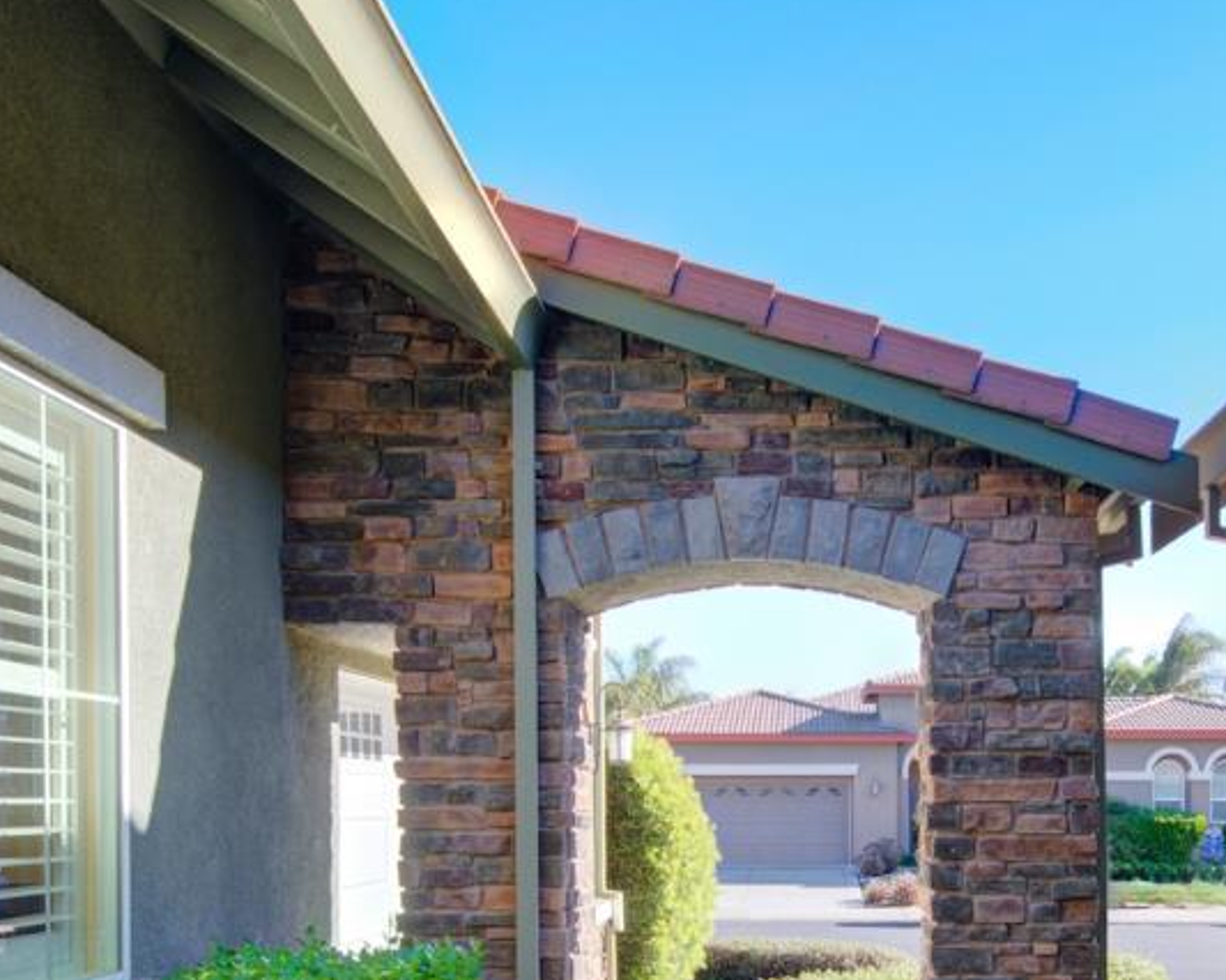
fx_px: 1342
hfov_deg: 48.3
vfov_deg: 38.4
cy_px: 805
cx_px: 819
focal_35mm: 37
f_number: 14
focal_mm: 14
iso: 100
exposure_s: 1/20
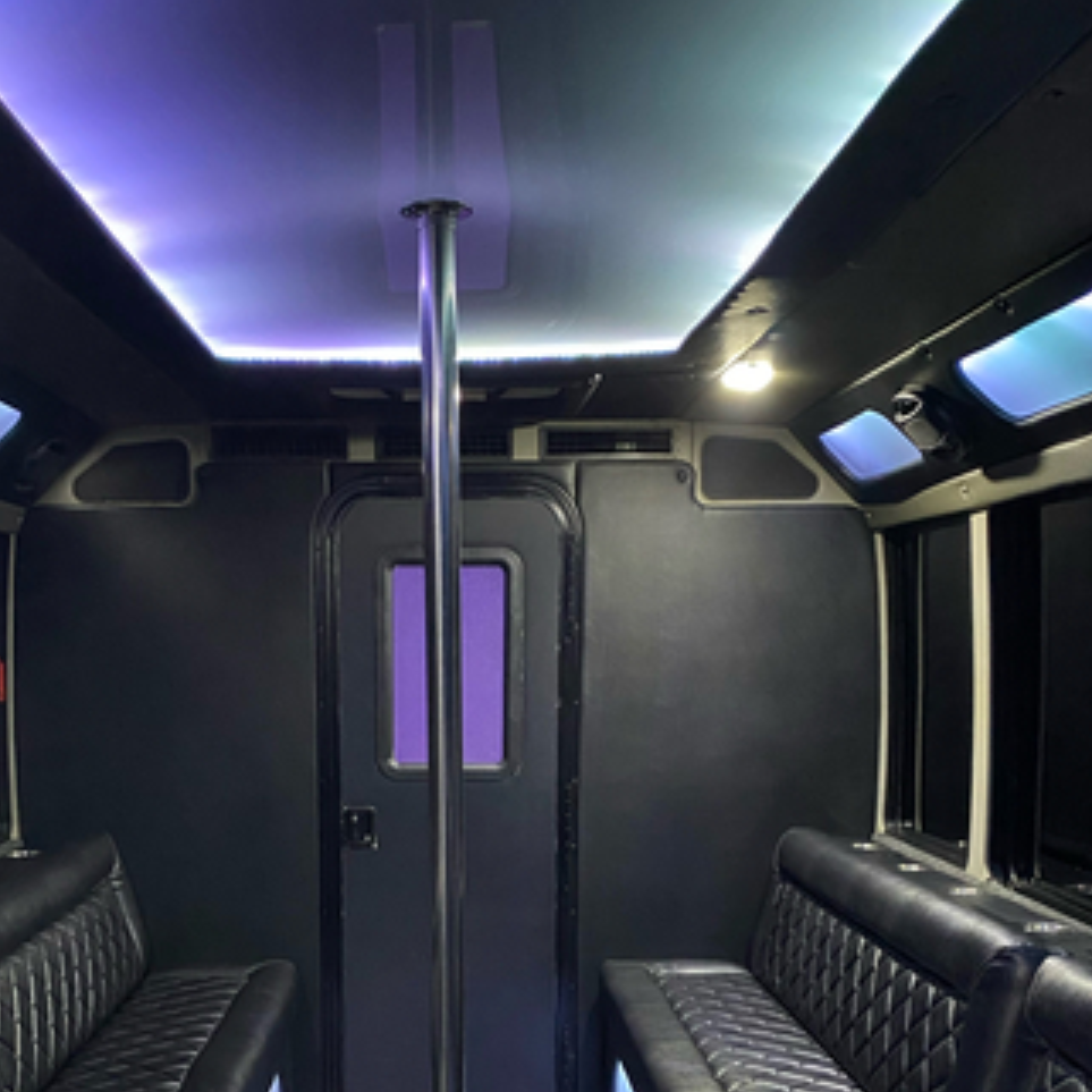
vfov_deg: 37.5
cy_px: 898
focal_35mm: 43
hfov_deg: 39.0
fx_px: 1535
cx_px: 446
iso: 800
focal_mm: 4.25
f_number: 1.8
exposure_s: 1/30
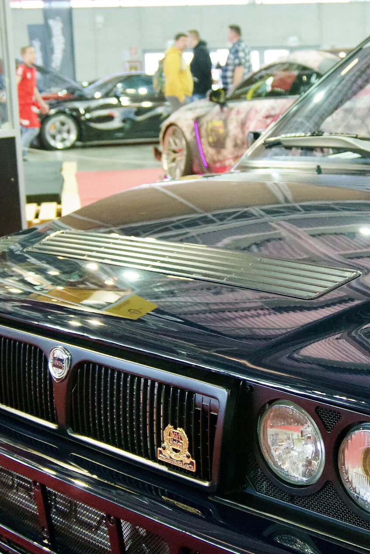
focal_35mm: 65
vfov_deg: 31.0
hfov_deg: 20.9
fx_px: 1001
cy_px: 265
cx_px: 230
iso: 5000
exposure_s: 1/160
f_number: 4
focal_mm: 23
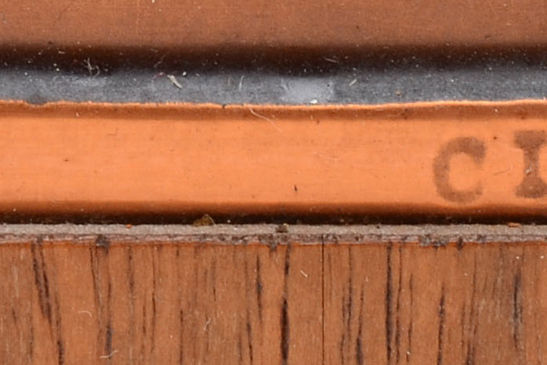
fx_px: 8883
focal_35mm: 585
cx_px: 99
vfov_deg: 2.3
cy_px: -873
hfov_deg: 3.5
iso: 100
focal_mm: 55
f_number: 18
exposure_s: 1/160
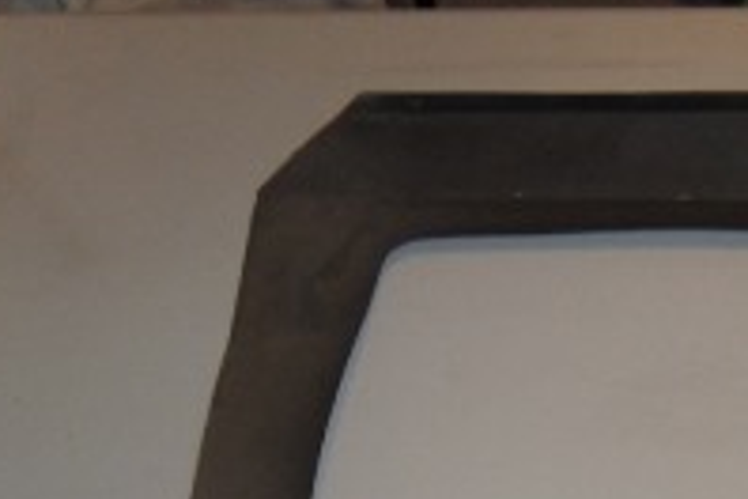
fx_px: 1662
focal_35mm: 80
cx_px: 733
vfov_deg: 16.3
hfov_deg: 24.3
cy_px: 609
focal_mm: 6
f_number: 3.6
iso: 200
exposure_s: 1/45
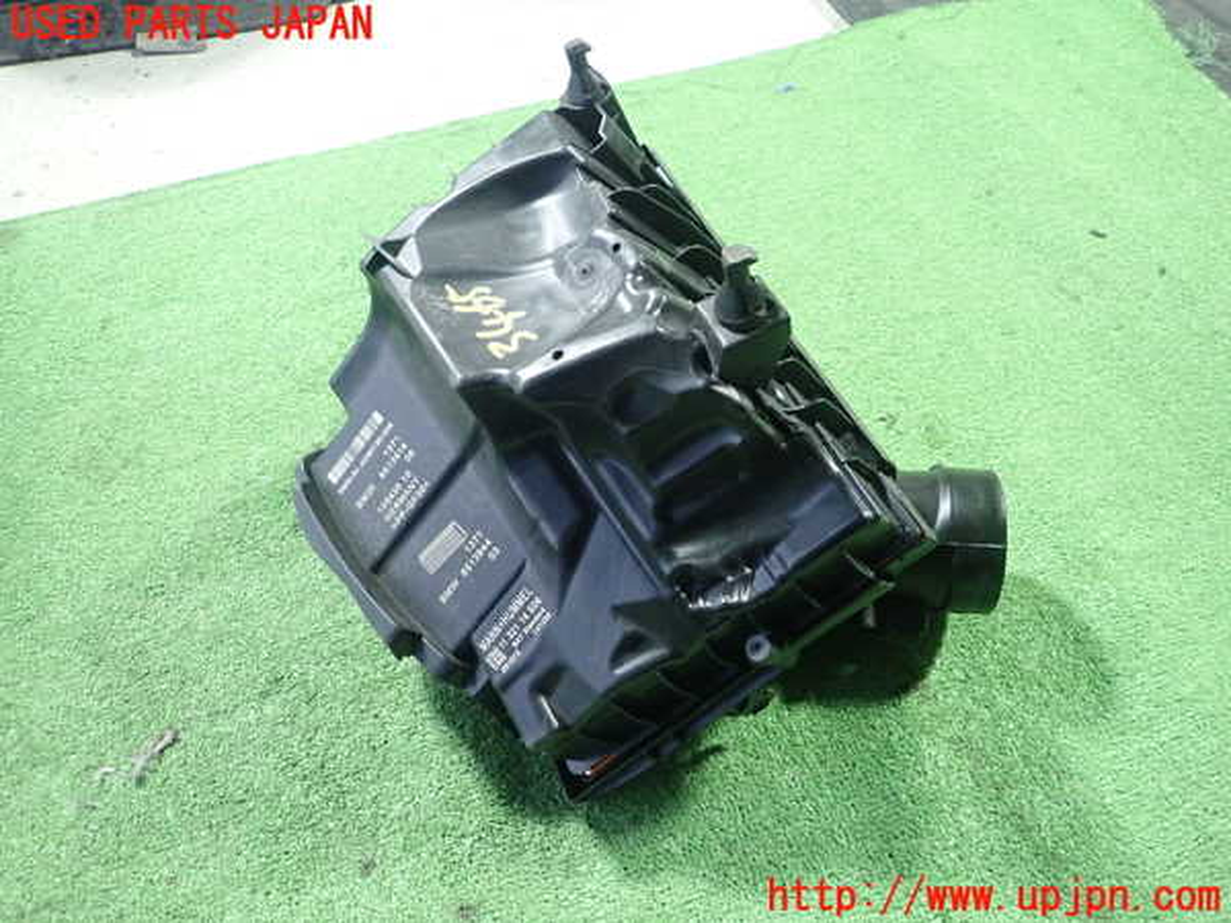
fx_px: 889
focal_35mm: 25
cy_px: 462
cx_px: 616
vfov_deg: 54.9
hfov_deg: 69.4
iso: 500
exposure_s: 1/30
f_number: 2
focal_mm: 4.5
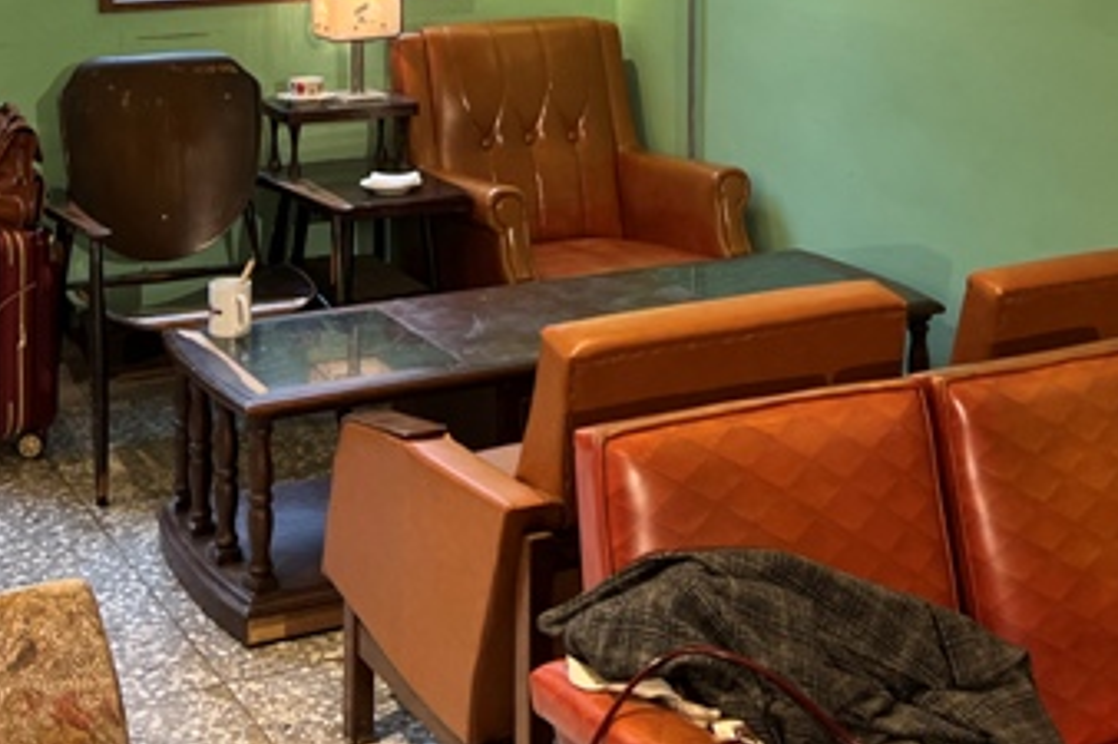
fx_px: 1986
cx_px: 576
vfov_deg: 19.5
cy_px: -241
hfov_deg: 31.4
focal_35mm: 64
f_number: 1.5
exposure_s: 1/120
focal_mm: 5.7
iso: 125
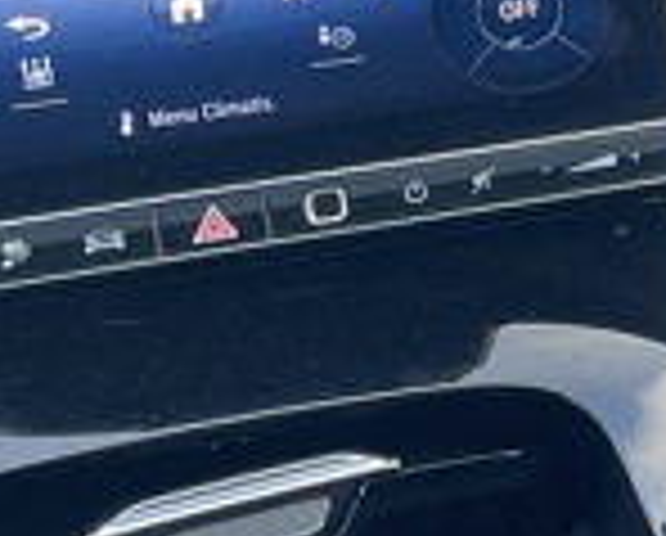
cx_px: 1220
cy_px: -41
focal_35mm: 137
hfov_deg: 12.7
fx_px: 2706
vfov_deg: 11.2
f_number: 1.6
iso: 80
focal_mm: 4.2
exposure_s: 1/121
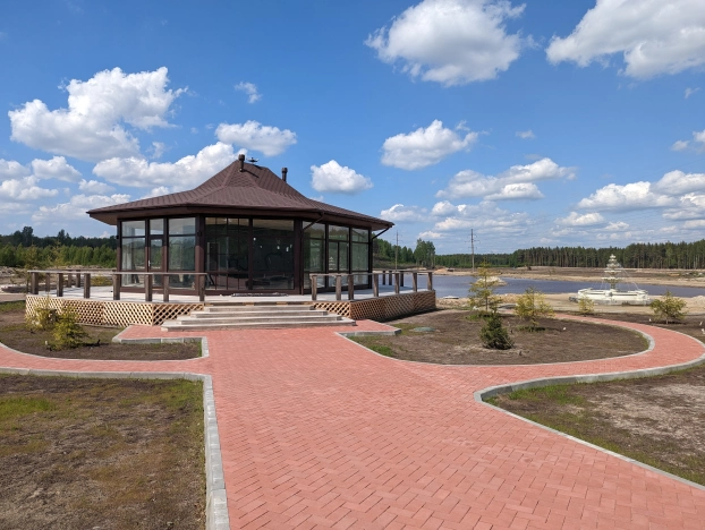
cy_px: 265
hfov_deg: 71.5
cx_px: 352
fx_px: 489
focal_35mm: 24
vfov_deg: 56.9
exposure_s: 1/2899
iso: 44
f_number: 1.85
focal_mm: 6.81
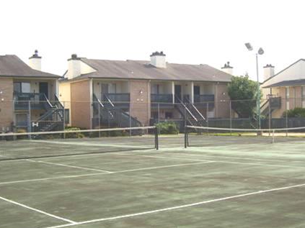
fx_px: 493
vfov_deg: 26.1
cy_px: 132
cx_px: 145
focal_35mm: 56
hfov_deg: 34.4
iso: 80
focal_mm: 6
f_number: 4.8
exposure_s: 1/500
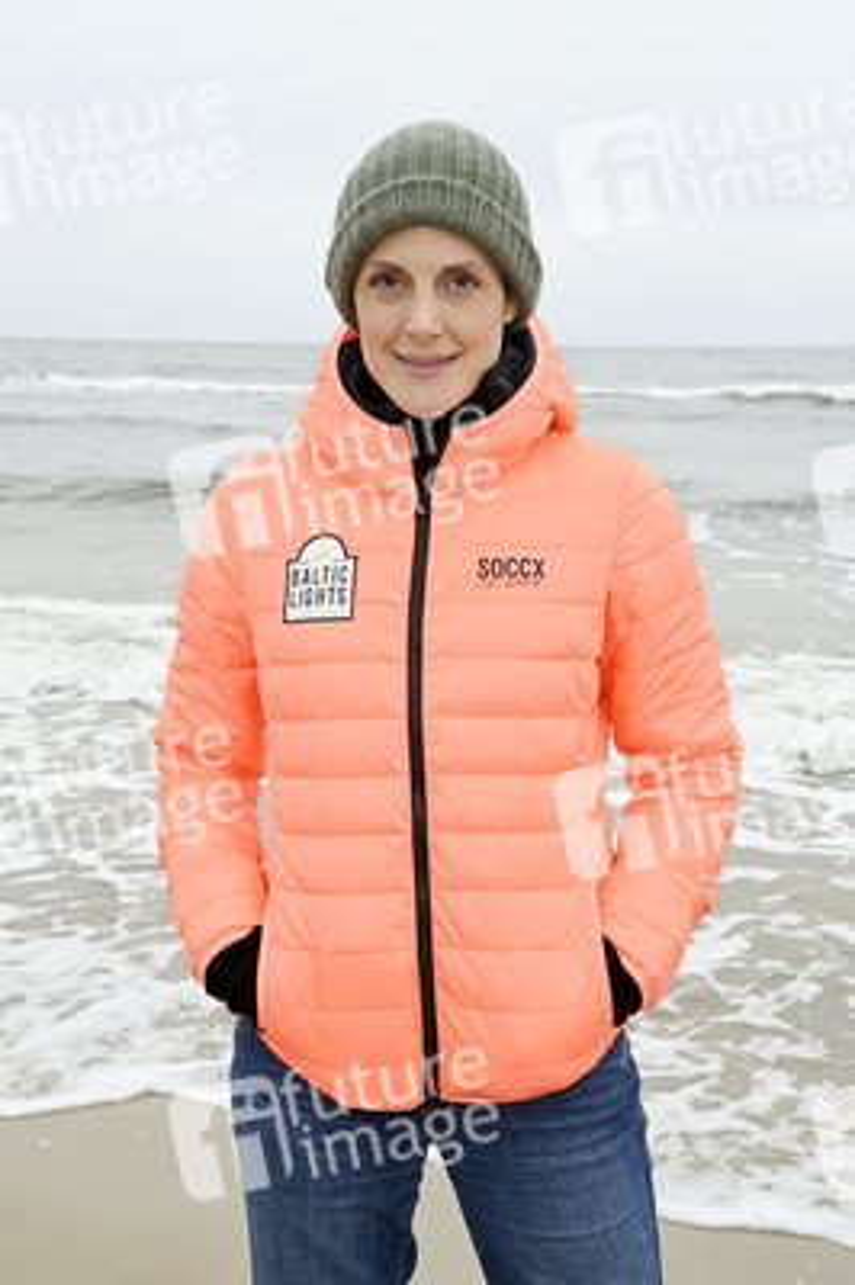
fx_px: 1784
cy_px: 642
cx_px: 428
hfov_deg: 26.9
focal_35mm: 50
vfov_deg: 39.6
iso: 500
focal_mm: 50
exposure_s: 1/200
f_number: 9
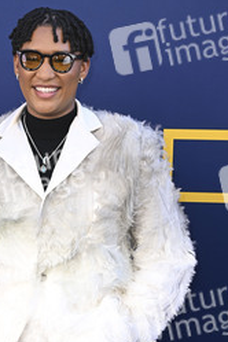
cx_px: 55
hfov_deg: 15.1
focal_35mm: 90
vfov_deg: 22.4
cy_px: 249
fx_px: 855
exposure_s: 1/200
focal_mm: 56
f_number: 5.6
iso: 320
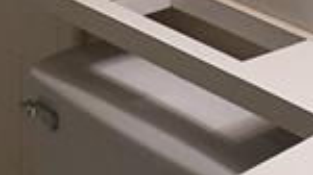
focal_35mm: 162
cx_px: 56
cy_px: -221
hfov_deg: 13.2
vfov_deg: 7.1
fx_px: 1343
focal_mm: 4.15
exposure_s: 1/30
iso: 40
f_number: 2.2
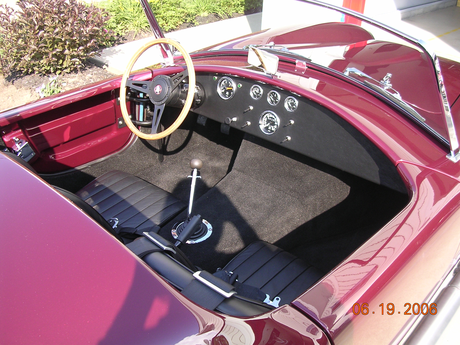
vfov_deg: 37.7
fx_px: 505
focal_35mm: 38
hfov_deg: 49.0
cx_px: 230
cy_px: 172
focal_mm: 5.8
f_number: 2.8
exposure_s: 1/174
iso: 100
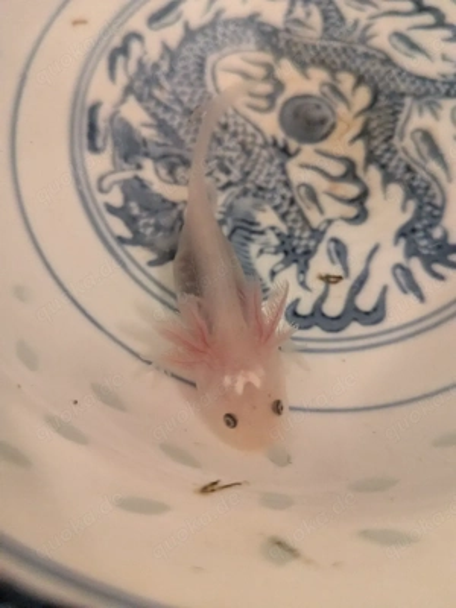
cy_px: 304
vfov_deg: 71.6
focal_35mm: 24
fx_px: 422
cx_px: 228
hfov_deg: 56.8
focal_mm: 4.53
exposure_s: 1/101
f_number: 1.7
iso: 2824
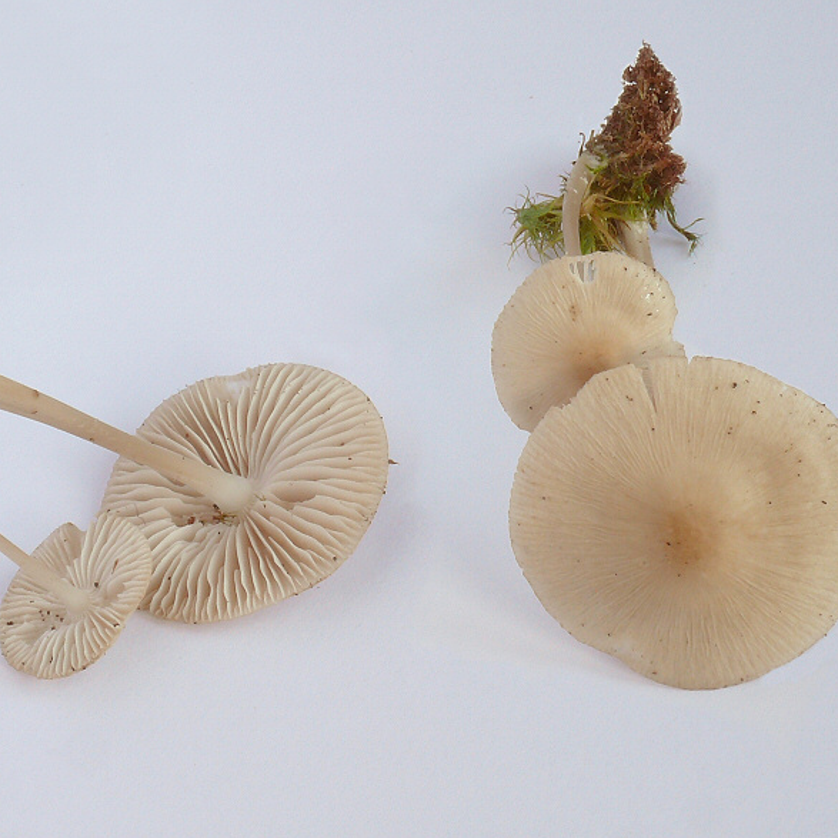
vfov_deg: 32.2
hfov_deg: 32.1
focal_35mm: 53
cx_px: 333
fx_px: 1452
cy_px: 427
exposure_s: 1/2.5
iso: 100
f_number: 11
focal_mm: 9.2
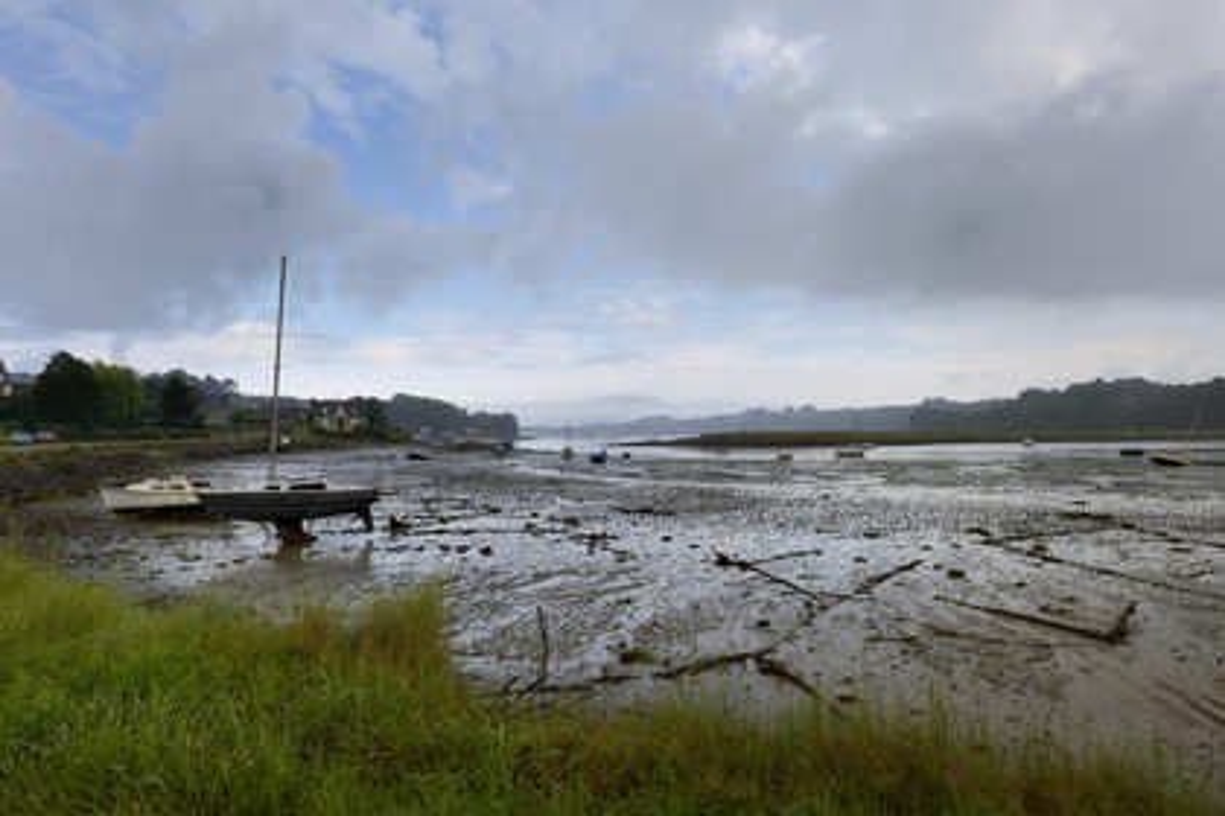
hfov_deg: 69.4
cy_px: 408
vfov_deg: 49.6
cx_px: 612
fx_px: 885
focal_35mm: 26
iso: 250
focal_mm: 26
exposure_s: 1/160
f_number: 13
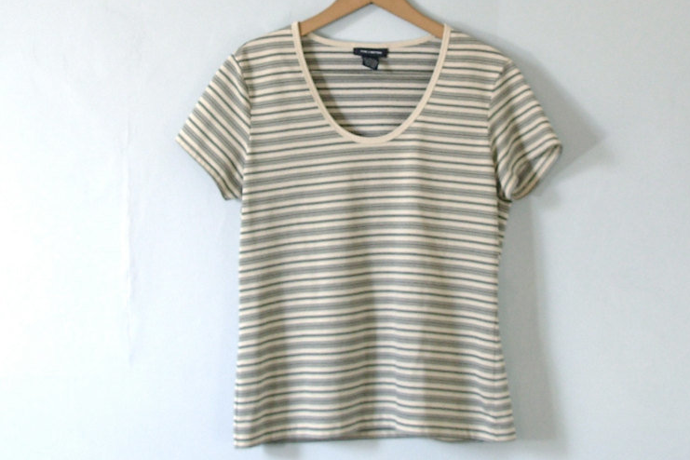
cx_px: 367
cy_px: 94
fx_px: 1533
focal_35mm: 80
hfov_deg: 25.4
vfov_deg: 16.9
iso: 50
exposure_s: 1/13.5
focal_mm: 6.3
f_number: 2.9
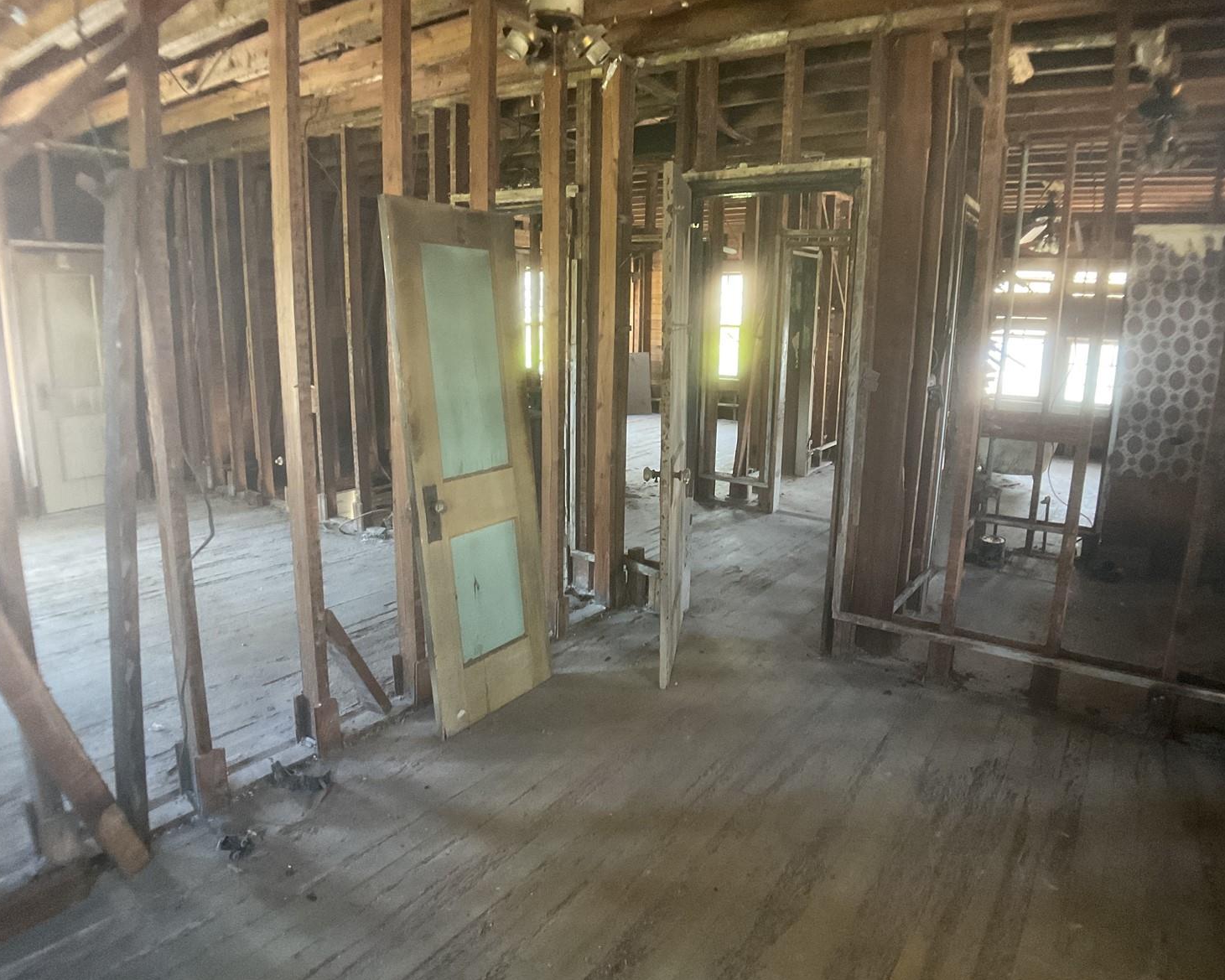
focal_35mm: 31
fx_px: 1124
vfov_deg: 47.1
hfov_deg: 57.1
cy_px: 486
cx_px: 652
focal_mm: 3
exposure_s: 1/30
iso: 400
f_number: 1.8
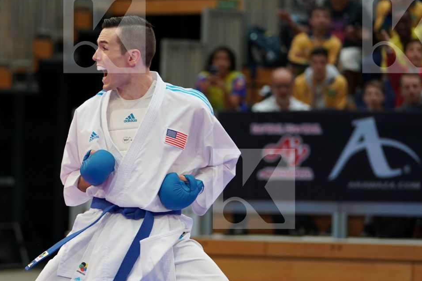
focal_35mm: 237
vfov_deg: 5.8
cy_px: 189
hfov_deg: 8.7
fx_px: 2778
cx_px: 105
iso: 1600
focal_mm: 126
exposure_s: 1/1000
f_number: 2.8
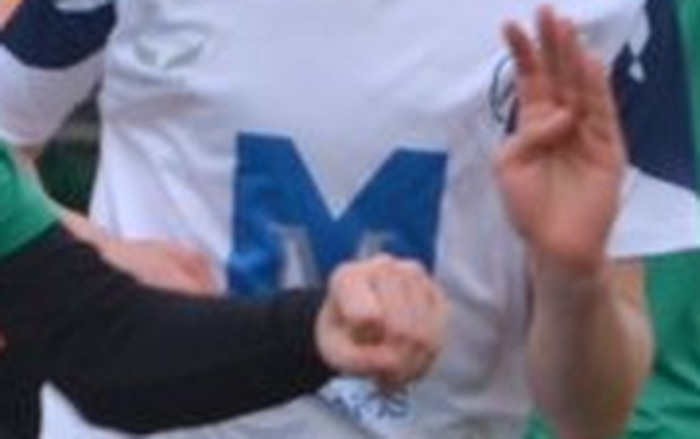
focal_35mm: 1674
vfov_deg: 0.8
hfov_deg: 1.3
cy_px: 989
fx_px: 31983
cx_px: 198
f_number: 6.3
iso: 400
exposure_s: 1/500
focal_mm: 165
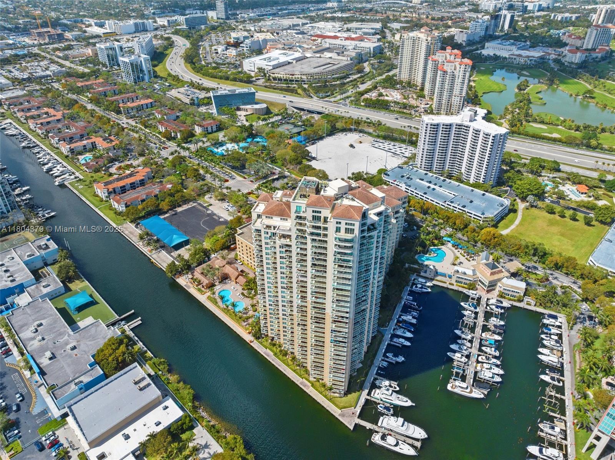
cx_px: 308
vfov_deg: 56.7
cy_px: 230
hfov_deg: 71.6
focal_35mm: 24
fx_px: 426
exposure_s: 1/2000
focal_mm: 12.29
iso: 140
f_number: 2.8
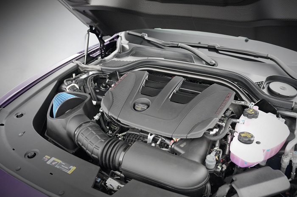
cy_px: 98
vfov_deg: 39.9
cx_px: 148
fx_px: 272
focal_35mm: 33
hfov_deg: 57.2
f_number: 3.5
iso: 8000
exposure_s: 1/20
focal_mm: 33
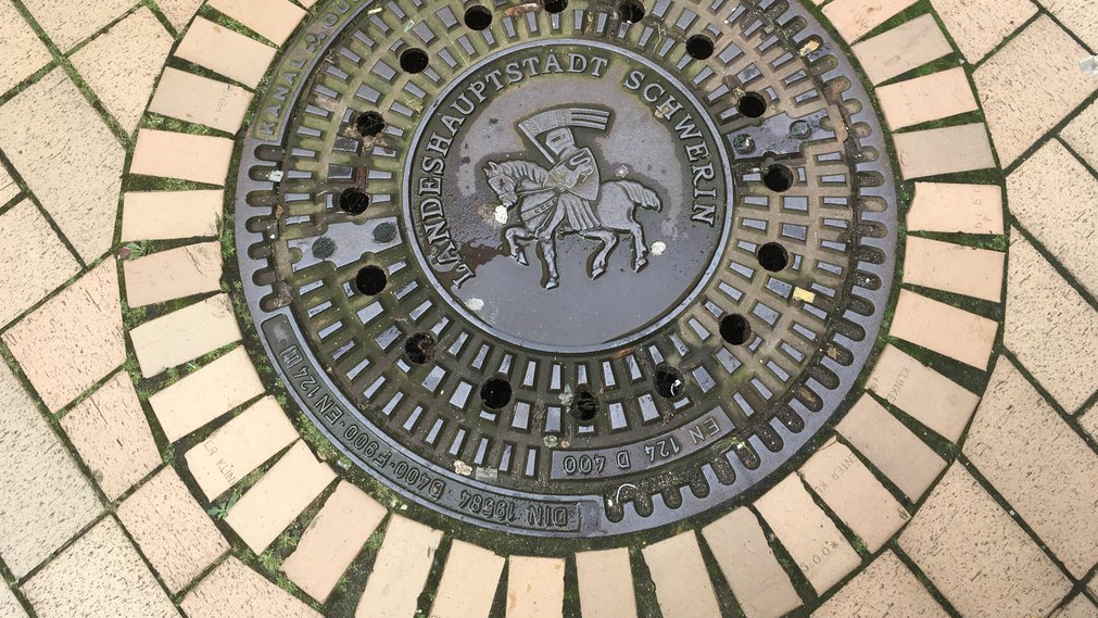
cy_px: 217
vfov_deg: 36.4
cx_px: 550
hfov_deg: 61.0
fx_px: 932
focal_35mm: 32
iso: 25
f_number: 2.2
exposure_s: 1/243
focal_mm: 4.15
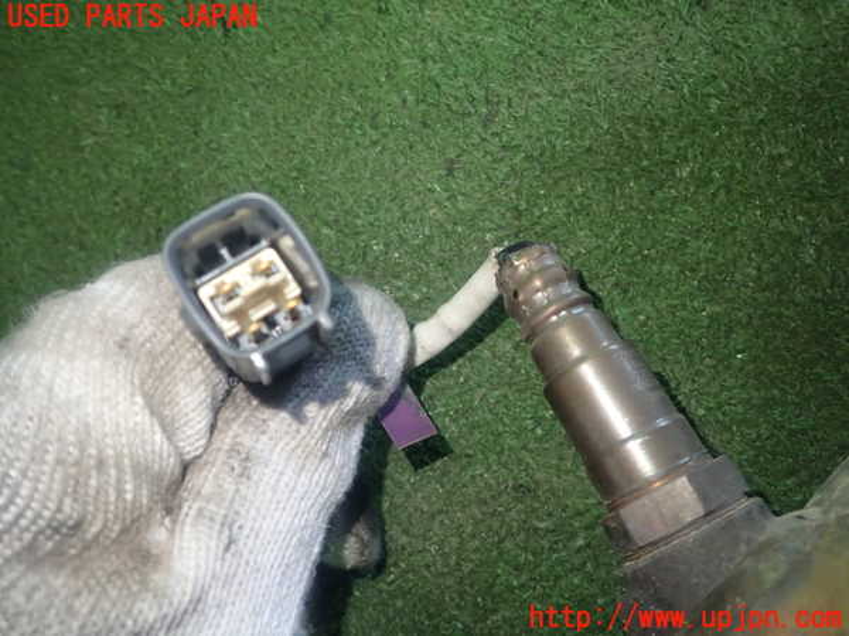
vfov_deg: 46.8
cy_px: 318
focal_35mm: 30
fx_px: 736
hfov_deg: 60.0
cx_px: 424
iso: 200
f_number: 2.3
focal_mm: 5.4
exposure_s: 1/30
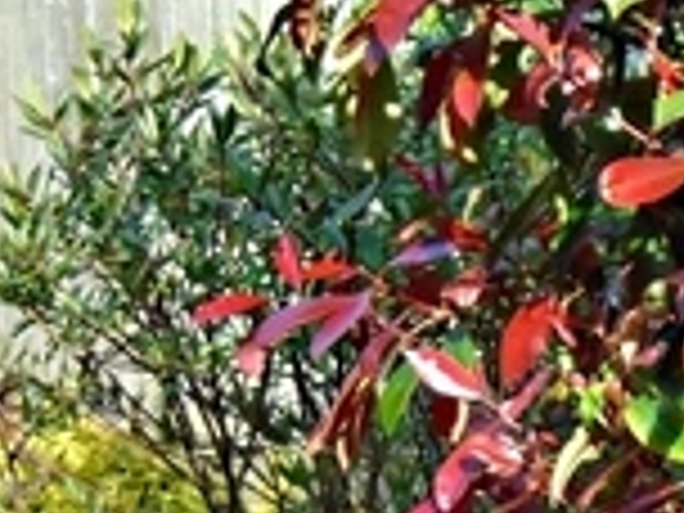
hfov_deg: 7.9
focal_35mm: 244
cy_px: 387
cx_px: 1071
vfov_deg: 6.1
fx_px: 4821
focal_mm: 10.2
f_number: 4.9
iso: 200
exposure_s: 1/250
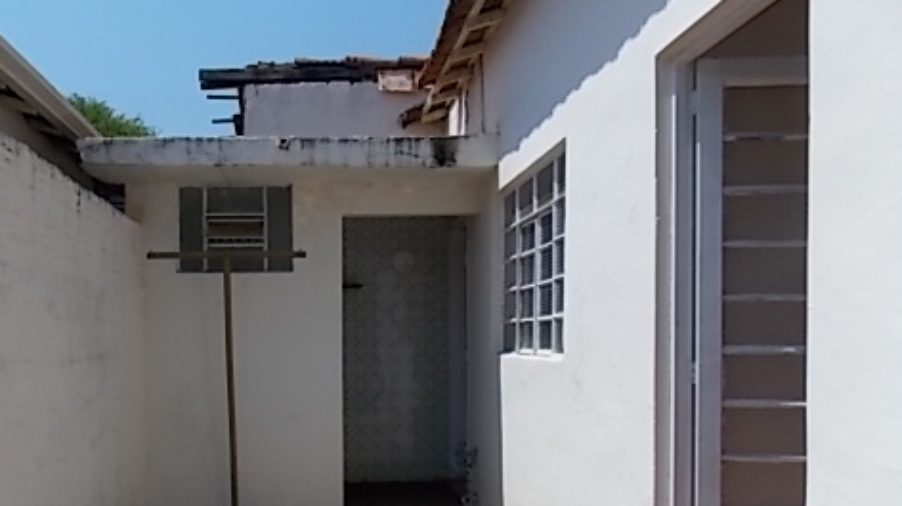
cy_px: 369
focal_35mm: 34
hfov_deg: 57.4
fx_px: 813
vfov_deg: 34.0
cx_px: 340
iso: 80
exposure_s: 1/160
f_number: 9.9
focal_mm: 4
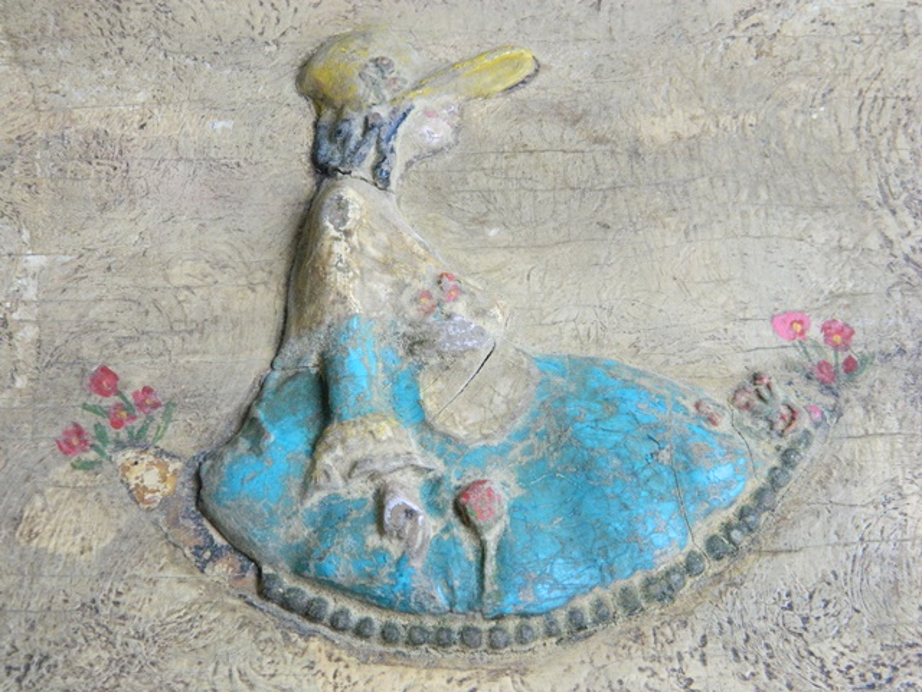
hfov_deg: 23.3
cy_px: 346
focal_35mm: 84
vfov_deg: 17.6
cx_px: 461
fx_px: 2237
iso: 400
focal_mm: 15.1
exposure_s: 1/80
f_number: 4.2
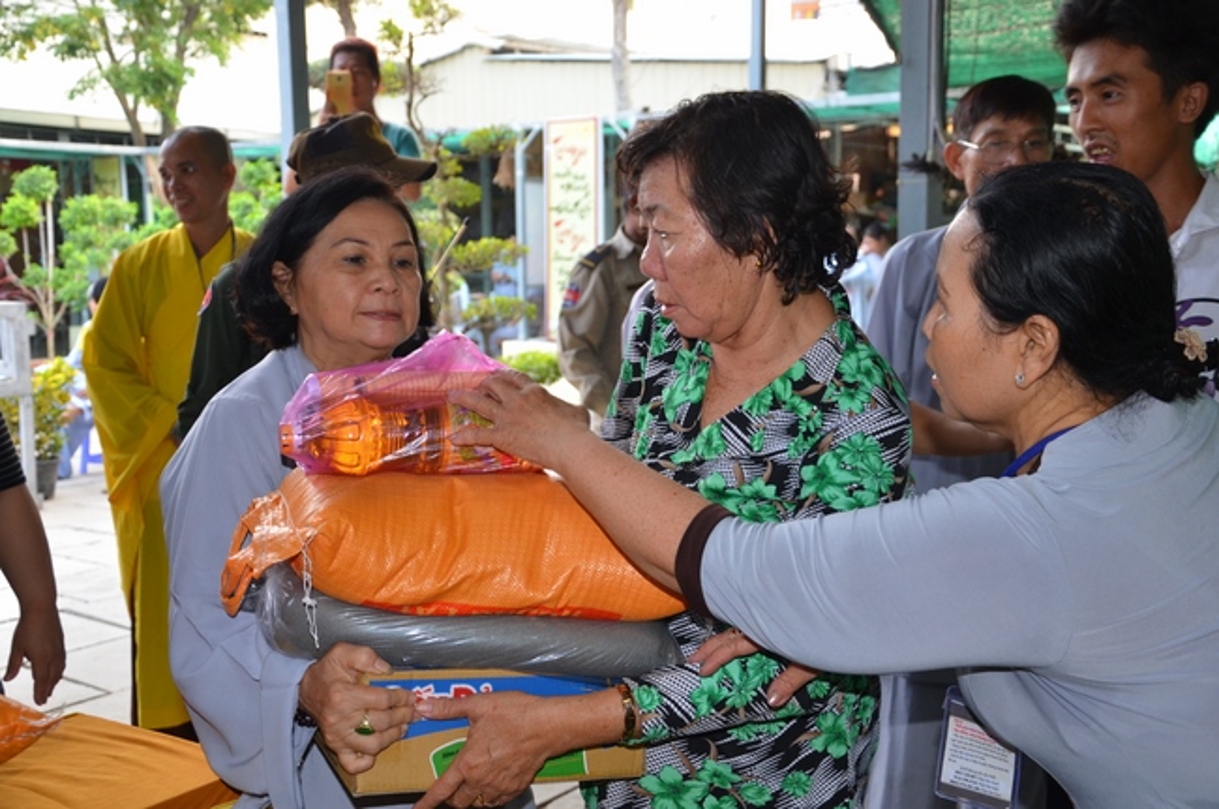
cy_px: 404
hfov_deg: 49.6
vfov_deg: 34.1
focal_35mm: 39
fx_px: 1318
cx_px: 610
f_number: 4.5
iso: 640
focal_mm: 26
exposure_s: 1/60
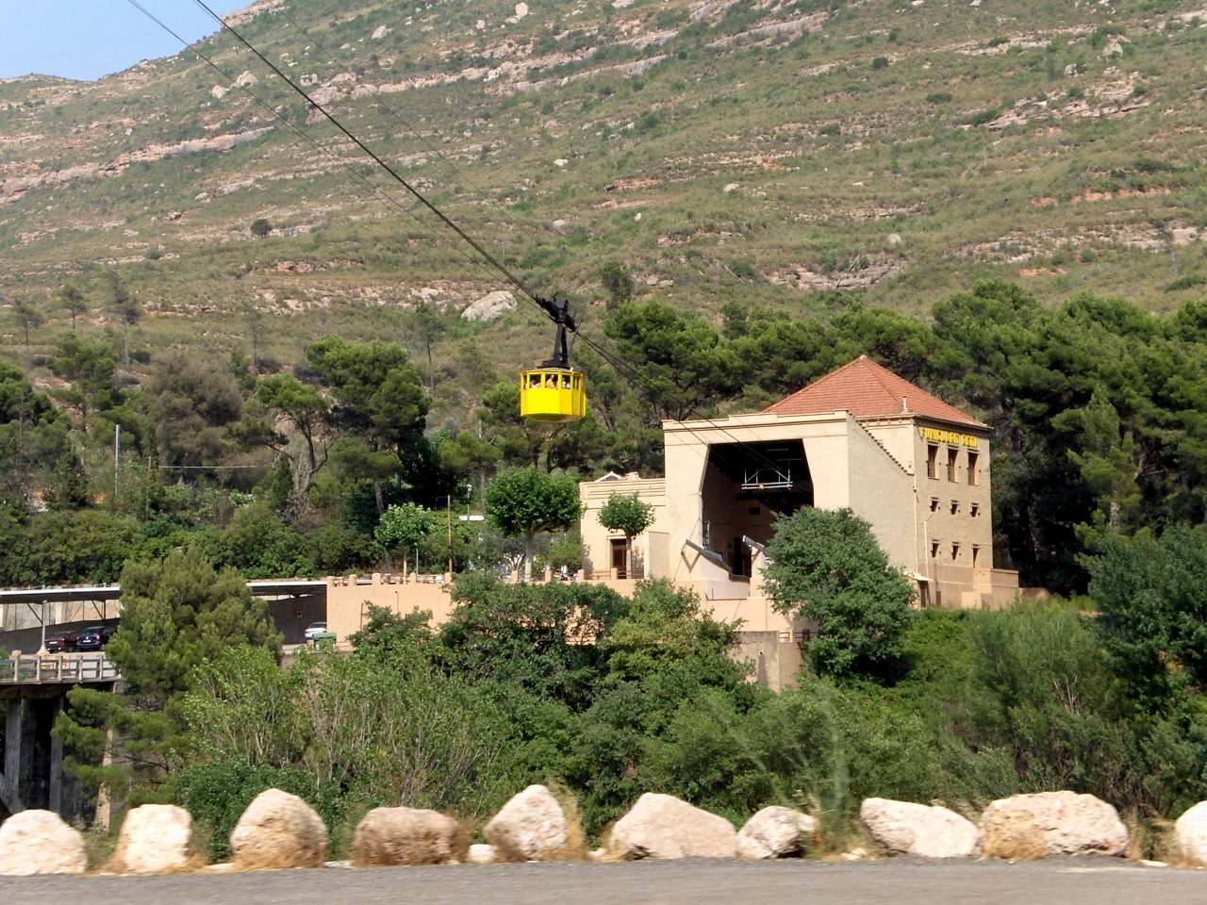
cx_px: 604
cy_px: 452
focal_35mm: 63
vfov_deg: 23.3
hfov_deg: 30.7
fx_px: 2197
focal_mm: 13
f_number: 5
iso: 100
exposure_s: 1/325
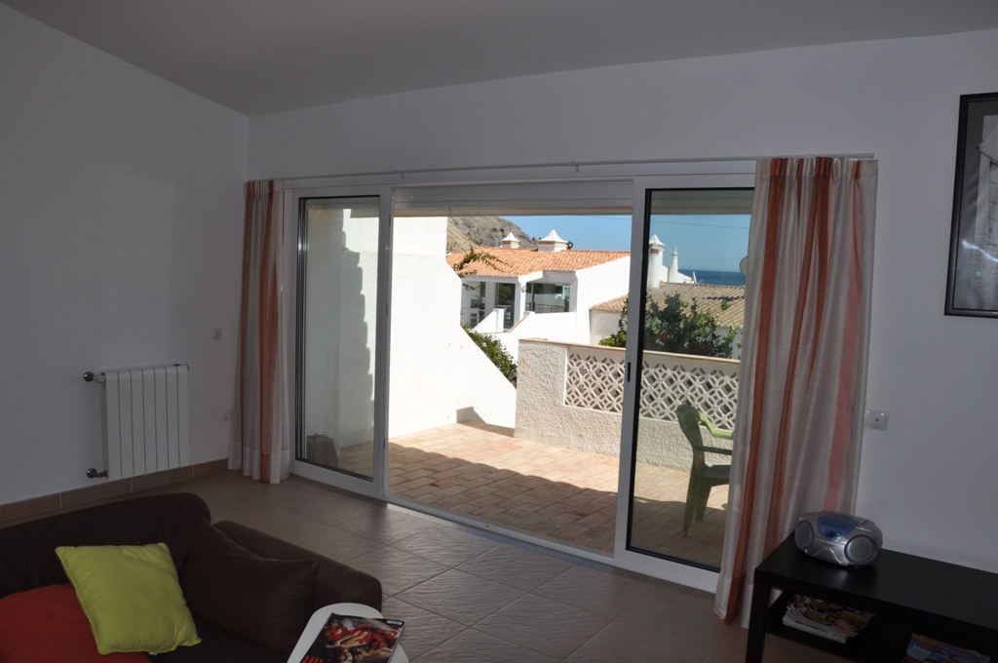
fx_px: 748
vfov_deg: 47.8
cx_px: 499
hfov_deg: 67.4
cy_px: 332
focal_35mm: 27
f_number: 16
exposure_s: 1/200
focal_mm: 18
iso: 200
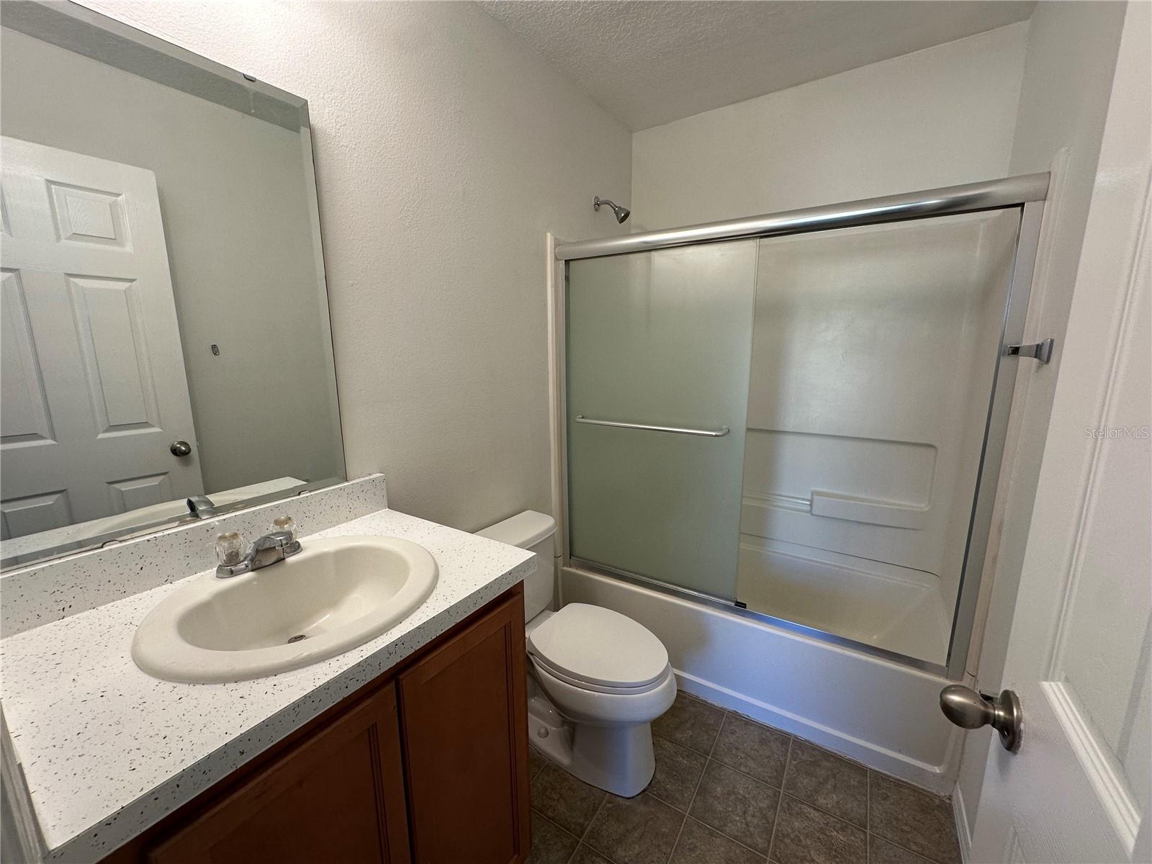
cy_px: 432
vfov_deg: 85.7
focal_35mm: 14
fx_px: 466
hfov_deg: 102.1
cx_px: 576
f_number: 2.2
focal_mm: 2.22
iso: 100
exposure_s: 1/120
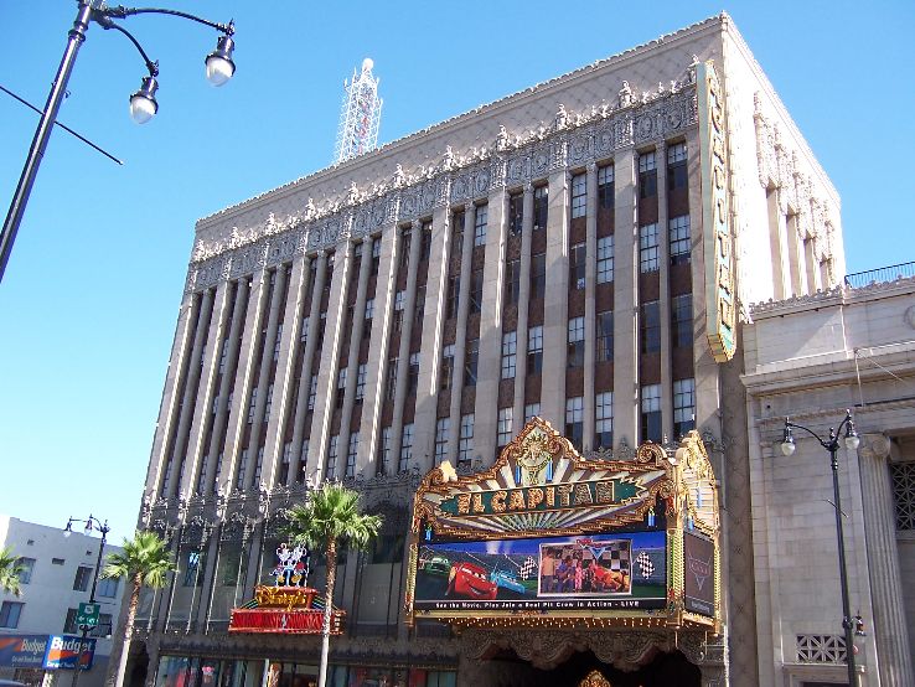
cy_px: 344
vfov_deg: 43.0
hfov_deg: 55.3
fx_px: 873
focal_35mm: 33
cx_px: 458
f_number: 3.4
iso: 80
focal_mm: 5.5
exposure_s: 1/350
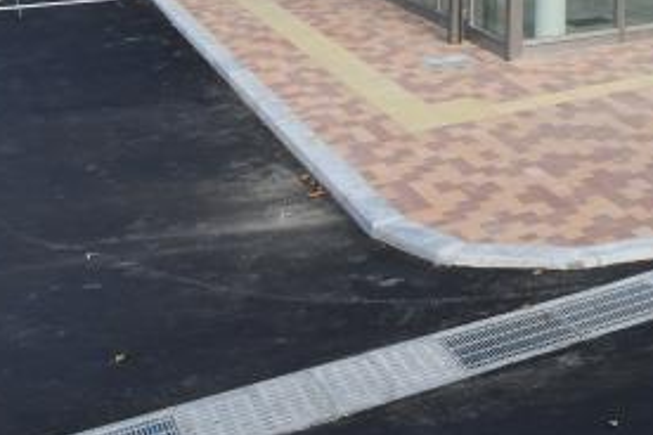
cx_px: 916
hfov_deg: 25.8
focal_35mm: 63
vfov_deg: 18.7
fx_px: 1143
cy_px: -242
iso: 800
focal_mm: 17
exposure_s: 1/500
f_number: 11
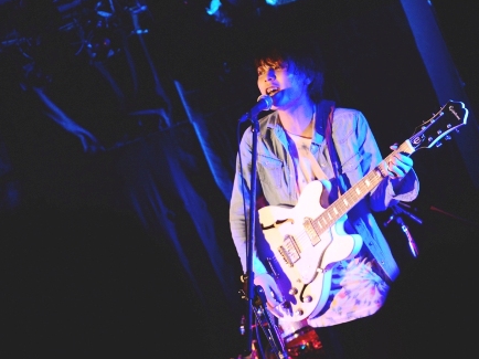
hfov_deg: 17.4
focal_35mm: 113
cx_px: 238
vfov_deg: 13.1
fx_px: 1563
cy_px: 219
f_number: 4.5
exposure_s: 1/60
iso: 6400
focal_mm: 85
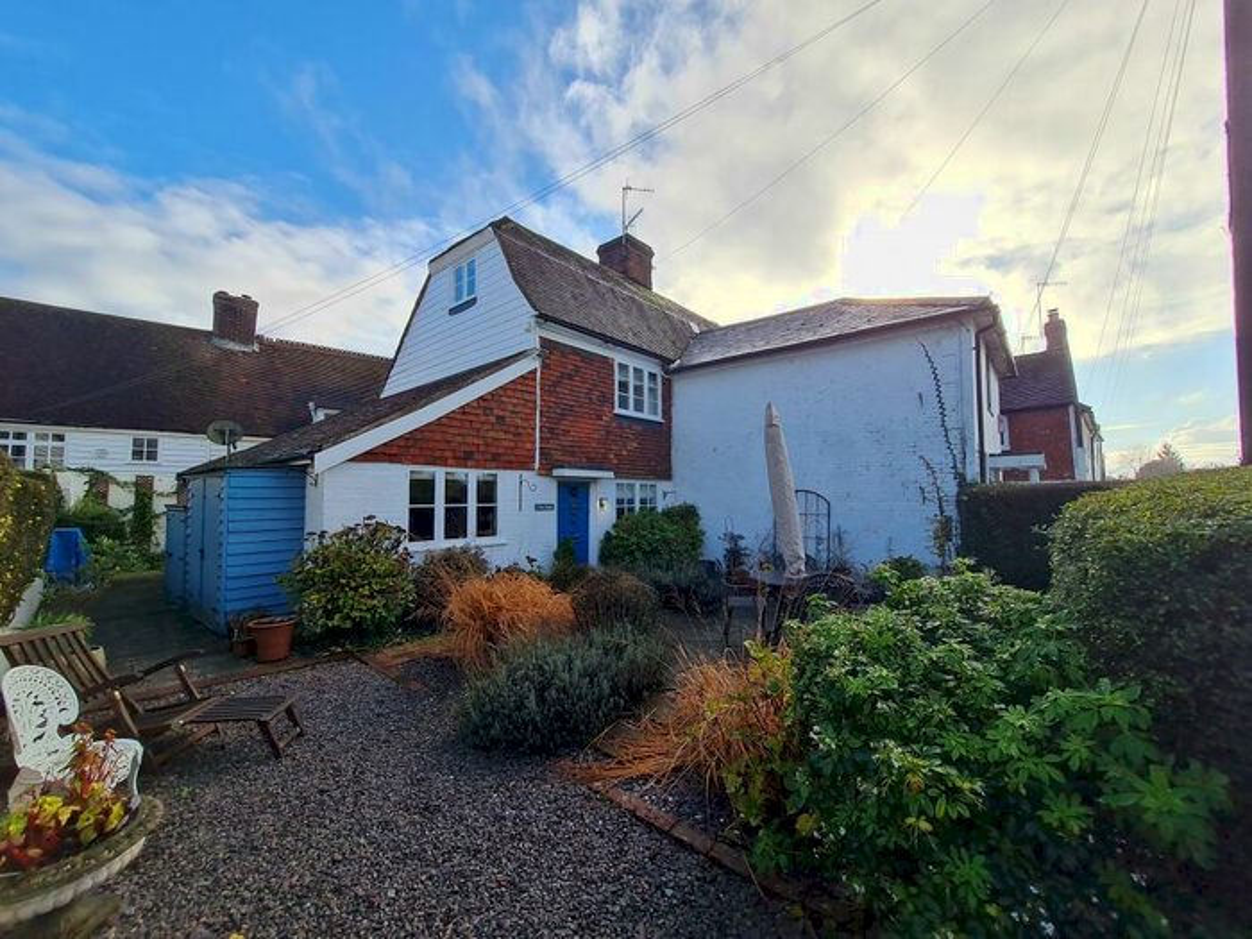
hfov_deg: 106.2
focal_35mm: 13
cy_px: 470
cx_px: 626
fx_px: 470
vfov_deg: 89.9
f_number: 2.2
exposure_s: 1/816
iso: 50
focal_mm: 1.74
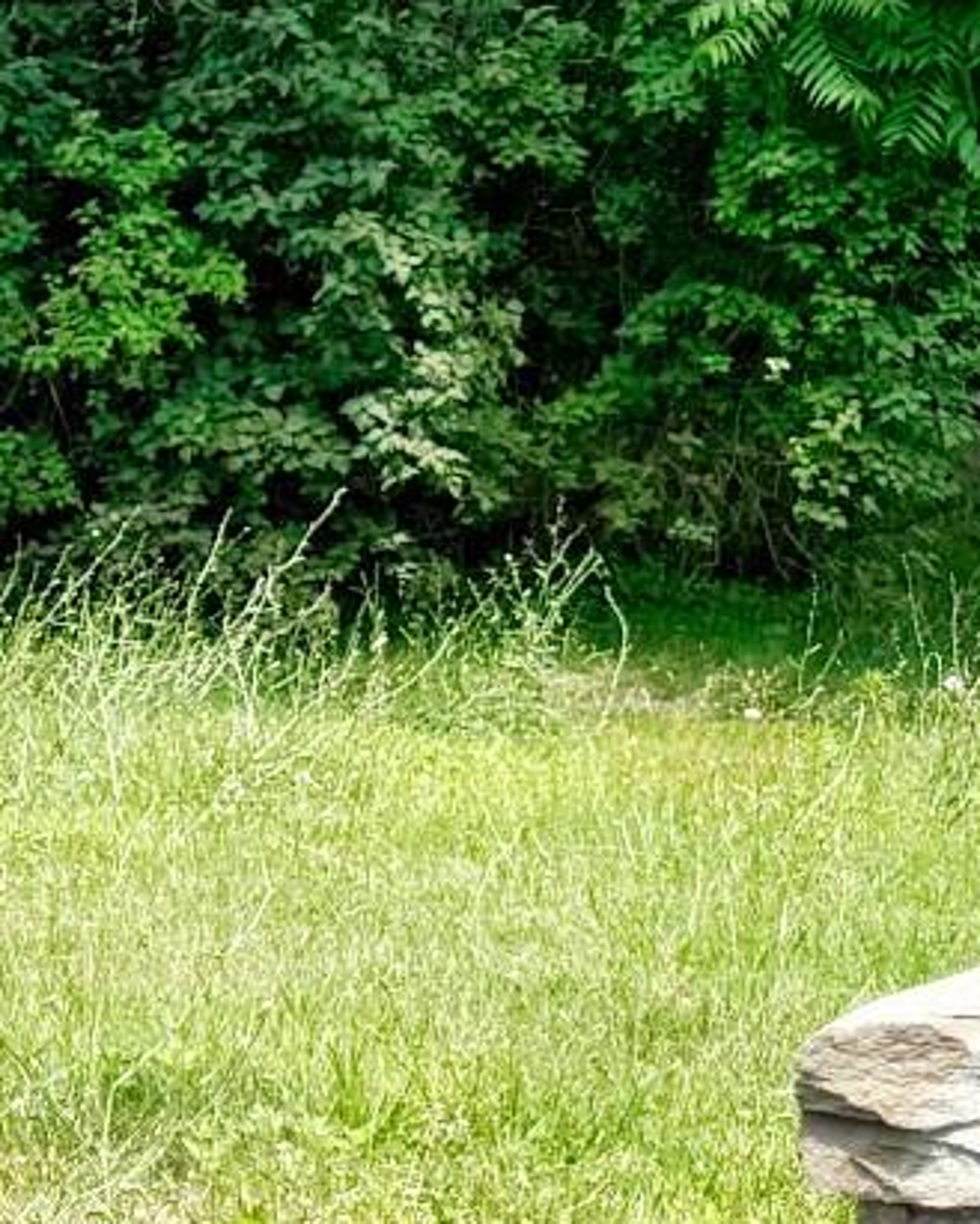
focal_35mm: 114
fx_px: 4132
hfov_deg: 11.7
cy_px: 873
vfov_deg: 16.8
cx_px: -1144
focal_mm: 6.76
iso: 80
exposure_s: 1/4405
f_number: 1.78
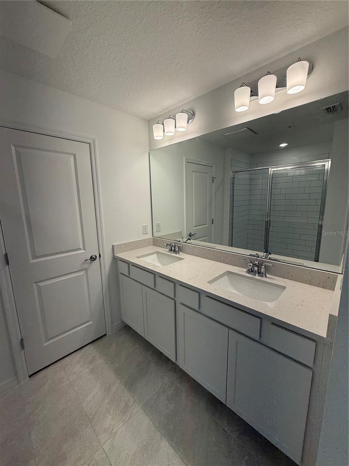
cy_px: 233
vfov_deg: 102.1
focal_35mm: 14
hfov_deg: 85.7
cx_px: 174
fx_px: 188
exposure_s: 1/217
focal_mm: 2.22
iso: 64
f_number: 2.2
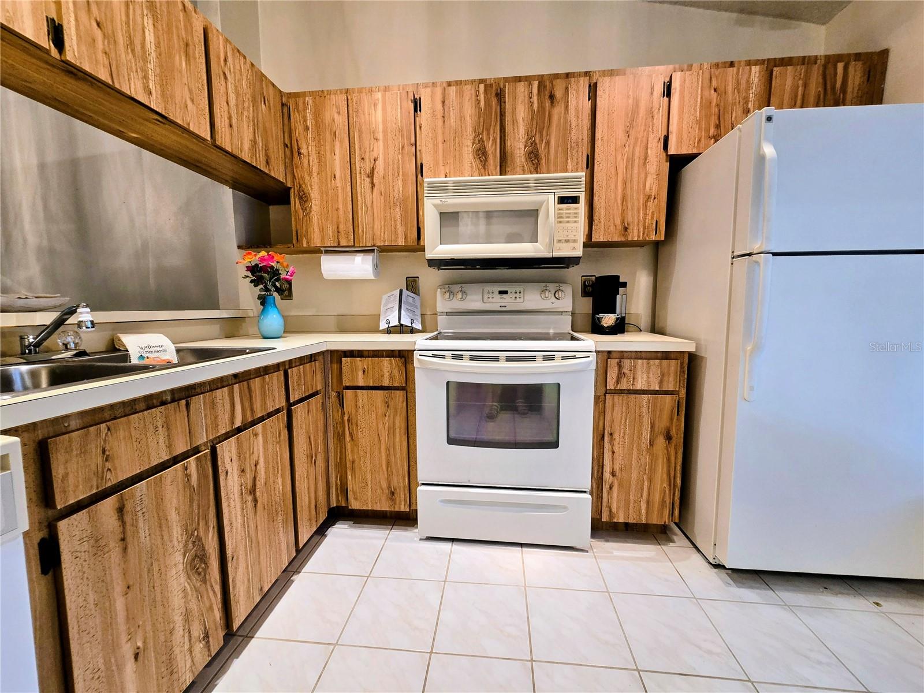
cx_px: 462
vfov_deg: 89.9
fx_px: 347
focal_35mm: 13
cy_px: 346
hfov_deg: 106.2
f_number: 2.2
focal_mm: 2.2
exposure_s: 1/60
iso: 200
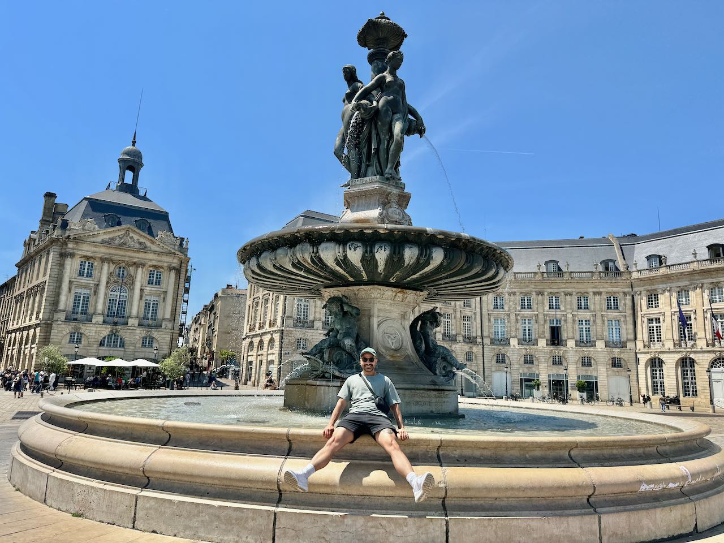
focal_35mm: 24
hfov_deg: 71.6
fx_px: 502
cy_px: 272
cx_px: 362
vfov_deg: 56.8
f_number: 1.78
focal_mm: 6.76
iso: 80
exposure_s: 1/3597
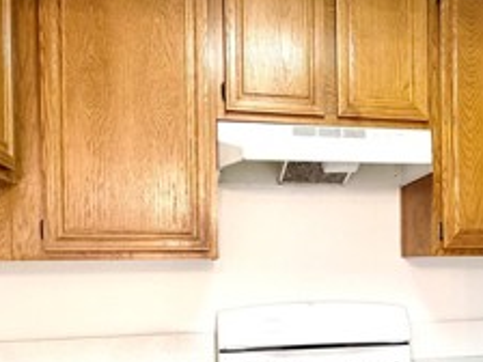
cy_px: 274
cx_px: 326
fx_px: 558
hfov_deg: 46.0
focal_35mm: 40
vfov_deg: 35.1
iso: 400
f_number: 2.2
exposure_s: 1/60
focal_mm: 2.22
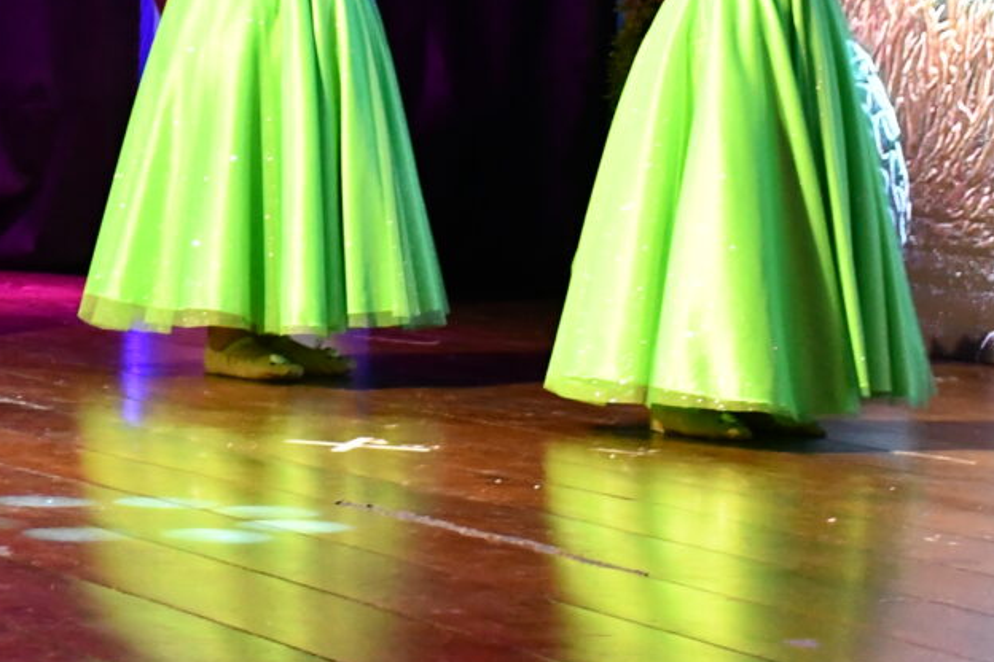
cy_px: -337
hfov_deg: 12.9
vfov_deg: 8.5
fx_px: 4335
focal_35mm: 157
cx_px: -51
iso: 3200
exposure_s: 1/100
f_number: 4.2
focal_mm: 34
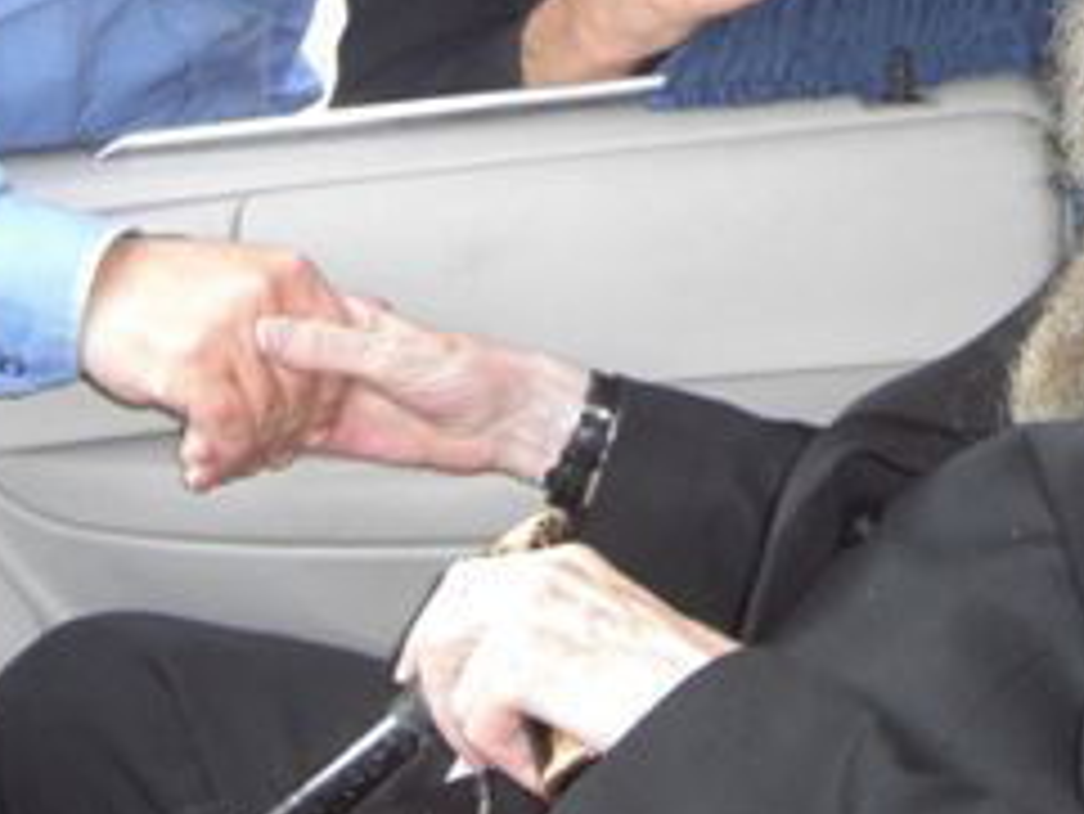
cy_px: -243
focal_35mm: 101
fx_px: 3164
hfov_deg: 19.4
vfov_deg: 14.1
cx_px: 724
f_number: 2.7
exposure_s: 1/125
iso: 200
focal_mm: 6.2
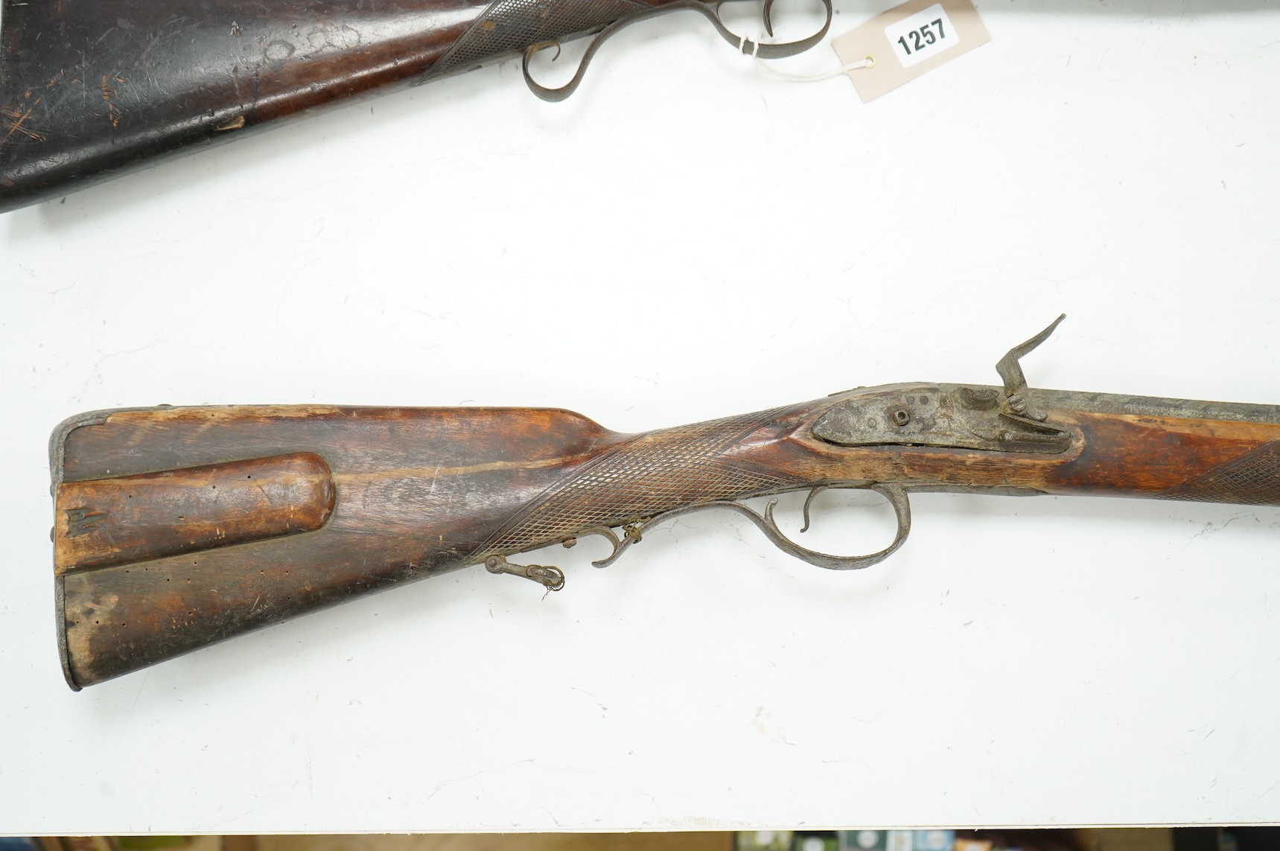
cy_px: 426
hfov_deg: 43.6
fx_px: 1599
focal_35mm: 45
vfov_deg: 29.8
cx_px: 640
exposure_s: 1/125
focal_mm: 45
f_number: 5.6
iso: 2500
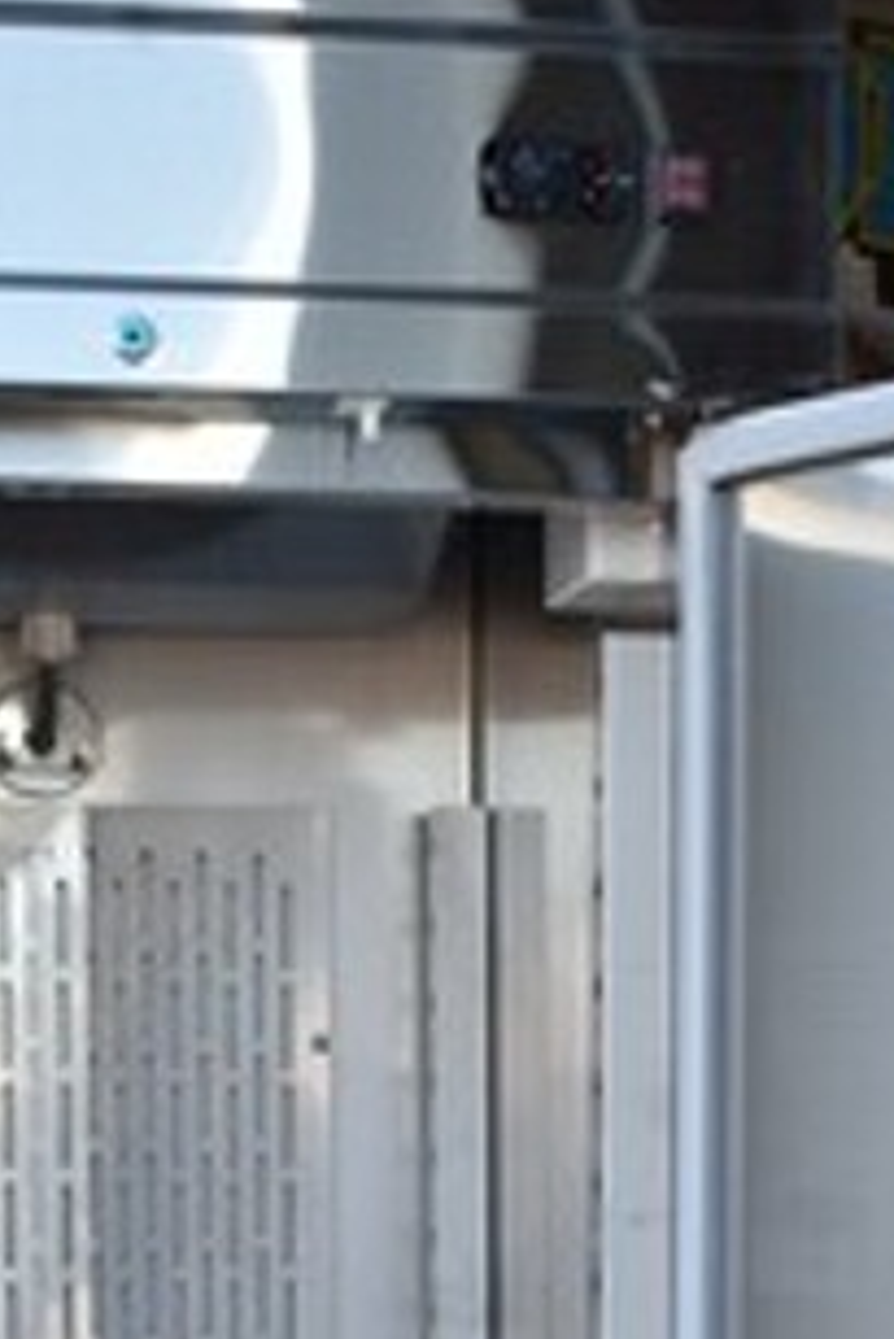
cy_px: 1692
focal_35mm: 98
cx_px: 615
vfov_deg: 19.4
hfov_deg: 13.9
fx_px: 3646
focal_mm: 22
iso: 125
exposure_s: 1/125
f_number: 3.8
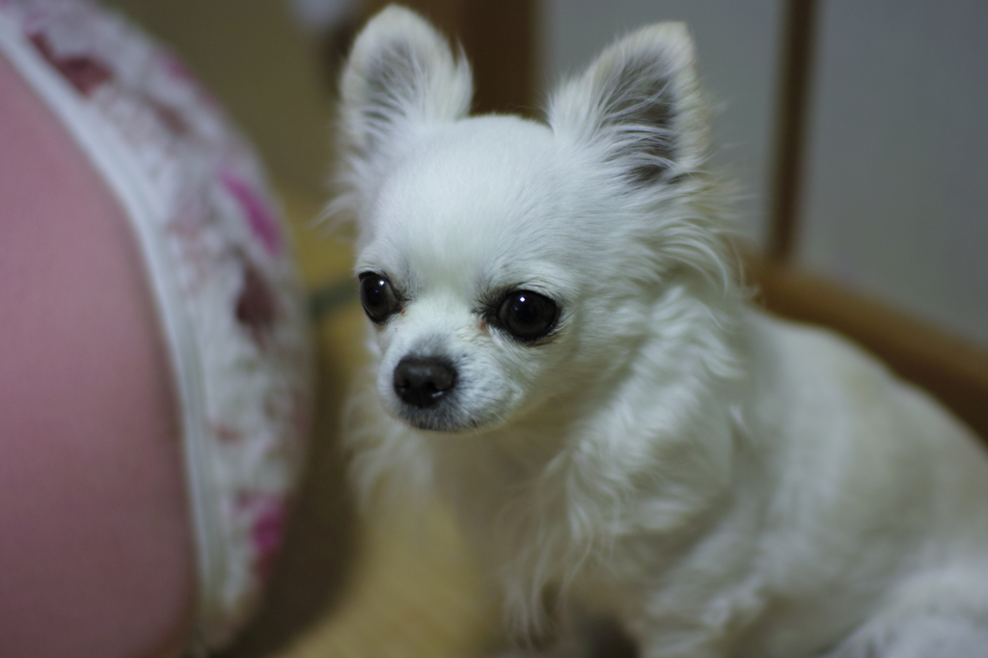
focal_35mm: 51
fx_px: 1399
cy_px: 329
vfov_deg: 26.5
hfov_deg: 38.9
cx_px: 494
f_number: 1.4
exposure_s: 1/30
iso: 100
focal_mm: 30
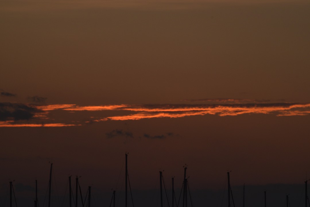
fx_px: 2583
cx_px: 155
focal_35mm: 300
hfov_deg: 6.9
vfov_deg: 4.6
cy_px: 104
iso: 200
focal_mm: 200
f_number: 16
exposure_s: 1/160
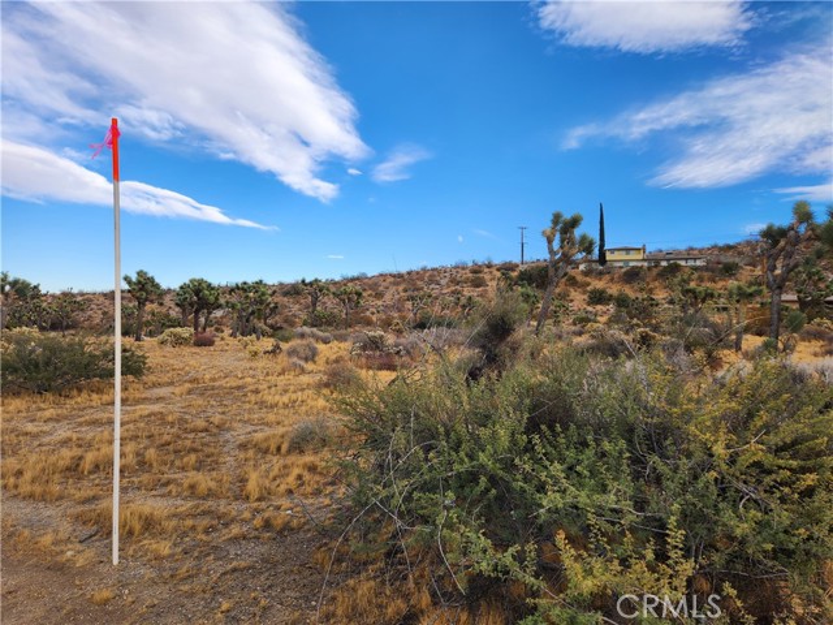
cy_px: 312
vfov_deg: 58.9
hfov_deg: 73.9
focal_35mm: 23
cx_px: 416
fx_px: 553
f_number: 1.8
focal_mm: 5.4
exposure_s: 1/777
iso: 20
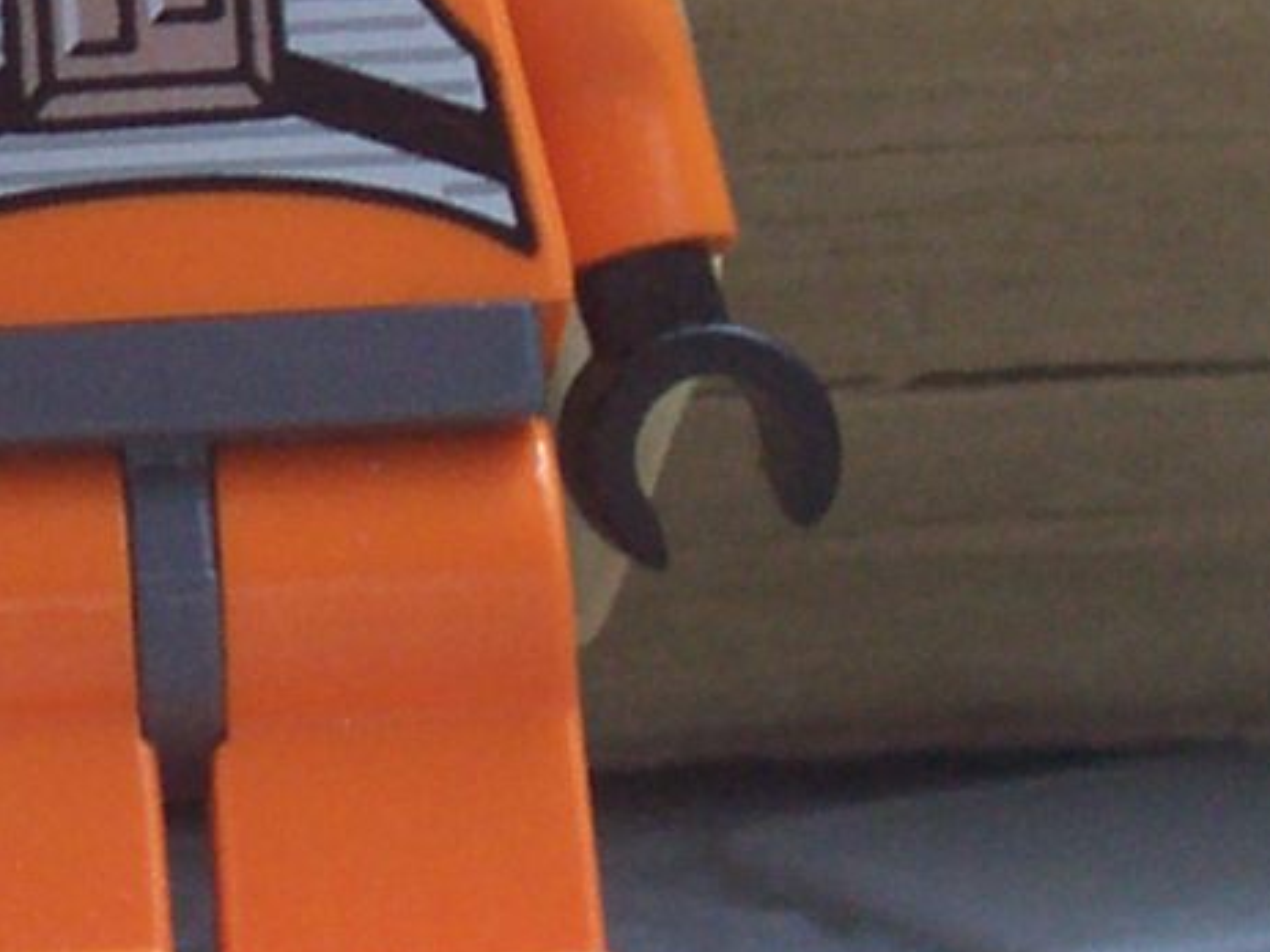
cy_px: 148
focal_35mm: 264
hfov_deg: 7.5
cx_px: -137
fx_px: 9683
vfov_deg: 5.6
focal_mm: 8.7
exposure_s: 1/48.4
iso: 103
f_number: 3.2
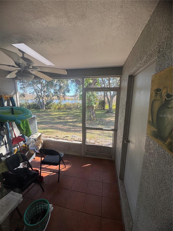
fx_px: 93
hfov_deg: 85.7
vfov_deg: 102.1
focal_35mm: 14
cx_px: 86
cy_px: 116
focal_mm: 2.22
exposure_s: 1/99
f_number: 2.2
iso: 40
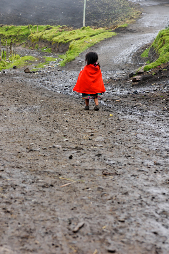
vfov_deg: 19.5
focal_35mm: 105
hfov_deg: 13.0
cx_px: 84
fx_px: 741
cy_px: 127
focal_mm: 70
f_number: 5
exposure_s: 1/100
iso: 200
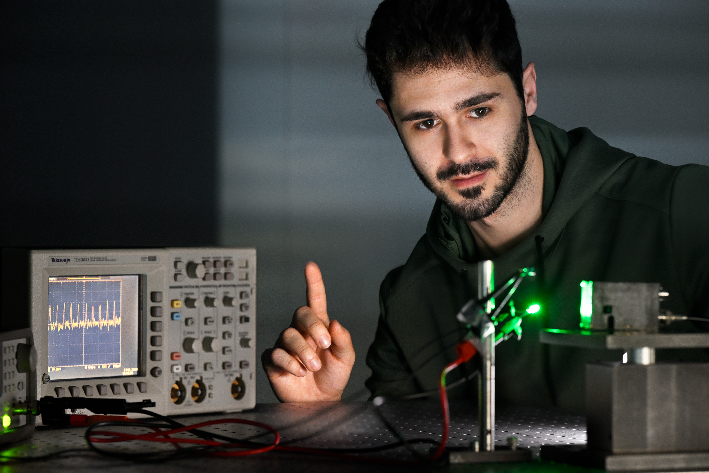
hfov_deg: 14.7
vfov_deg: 9.8
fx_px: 2757
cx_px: 354
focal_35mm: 140
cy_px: 236
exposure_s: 1/8
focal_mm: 140
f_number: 5
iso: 1600
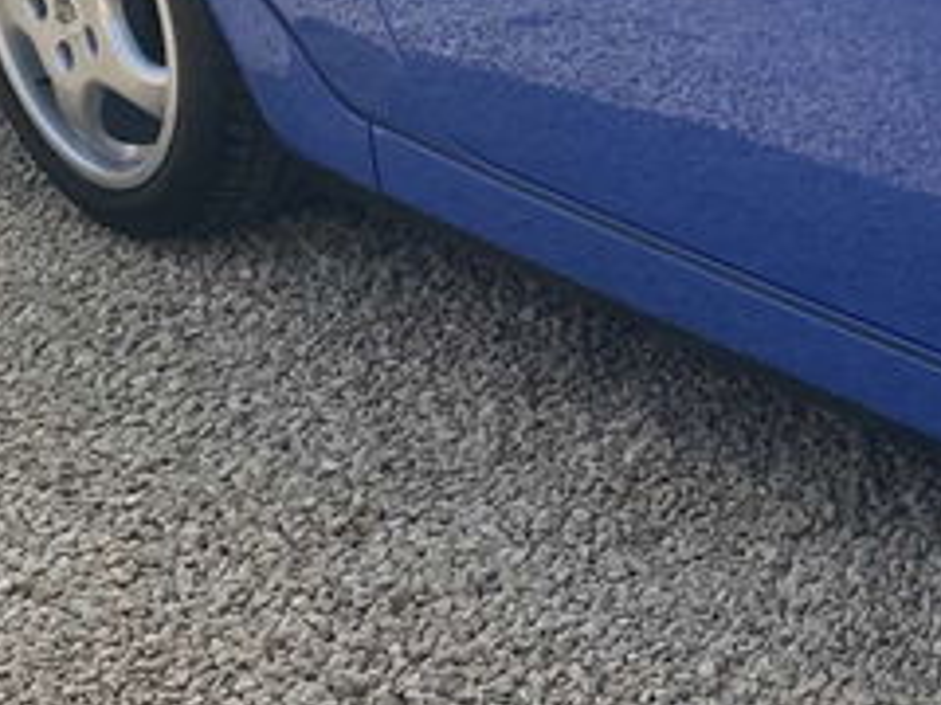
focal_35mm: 111
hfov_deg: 16.0
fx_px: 3017
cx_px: 1490
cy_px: 286
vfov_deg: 13.3
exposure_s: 1/1565
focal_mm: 4.25
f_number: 1.8
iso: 32
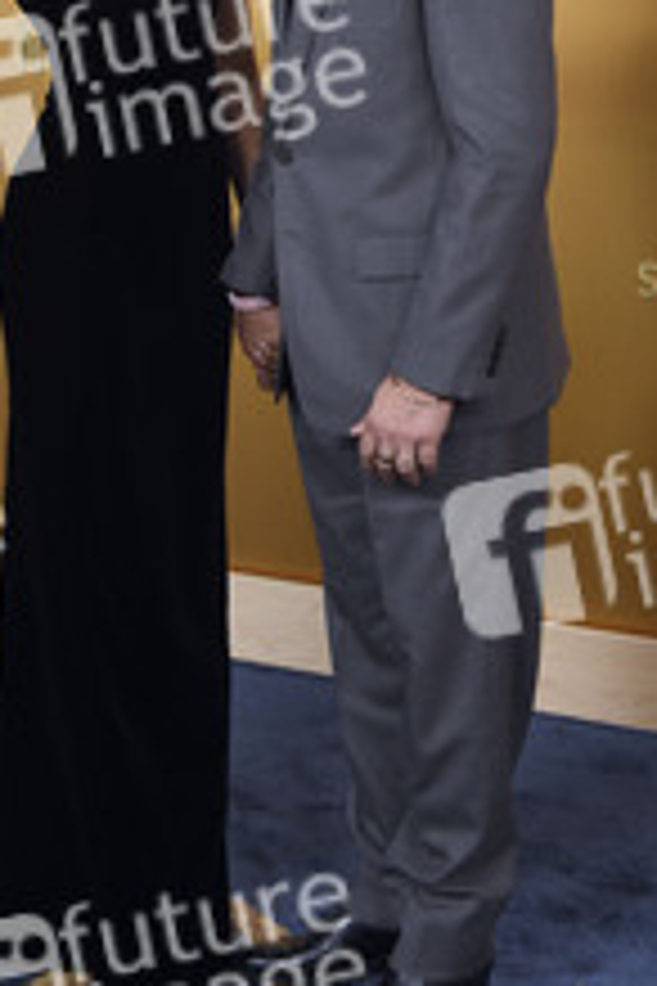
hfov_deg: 16.3
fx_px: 2299
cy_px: 306
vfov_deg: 24.0
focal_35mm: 84
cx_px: 268
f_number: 5
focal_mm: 46
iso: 2500
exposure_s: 1/250
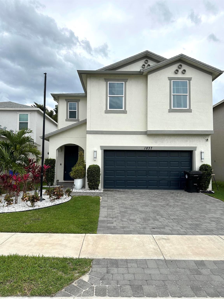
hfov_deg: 56.8
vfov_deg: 71.6
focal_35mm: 24
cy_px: 150
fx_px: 207
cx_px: 112
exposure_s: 1/4016
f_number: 1.78
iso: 80
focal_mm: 6.86
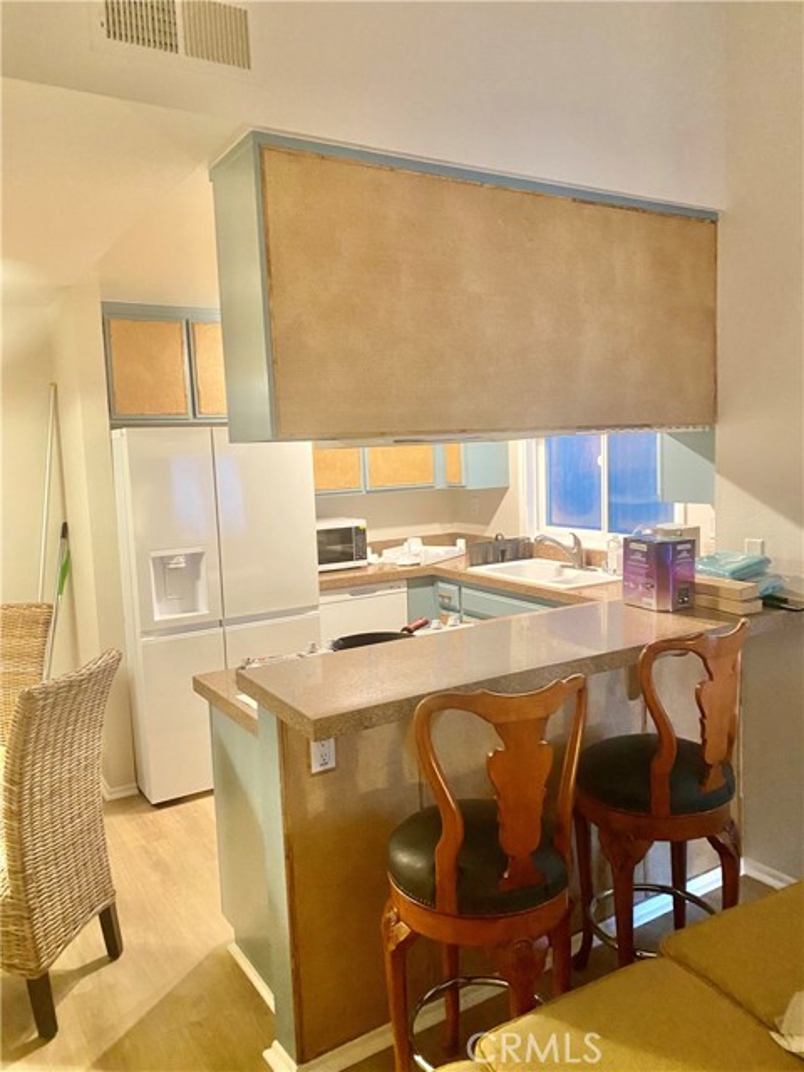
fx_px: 805
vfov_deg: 67.3
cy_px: 536
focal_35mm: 26
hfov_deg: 53.1
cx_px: 402
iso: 500
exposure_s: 1/40
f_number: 1.8
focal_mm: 4.25
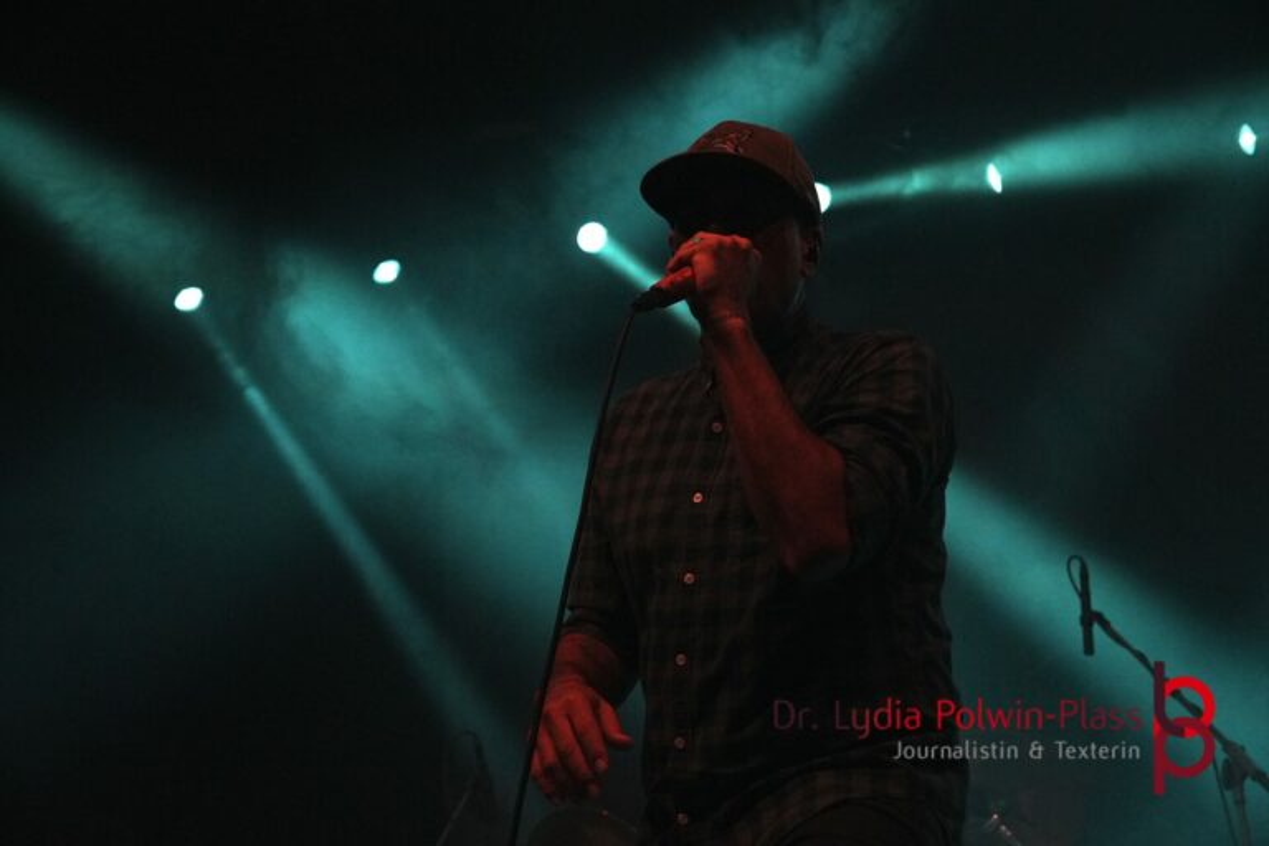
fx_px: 1850
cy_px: 423
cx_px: 634
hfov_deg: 37.9
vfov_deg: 25.8
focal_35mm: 52
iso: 2500
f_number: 4.5
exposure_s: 1/160
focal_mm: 35
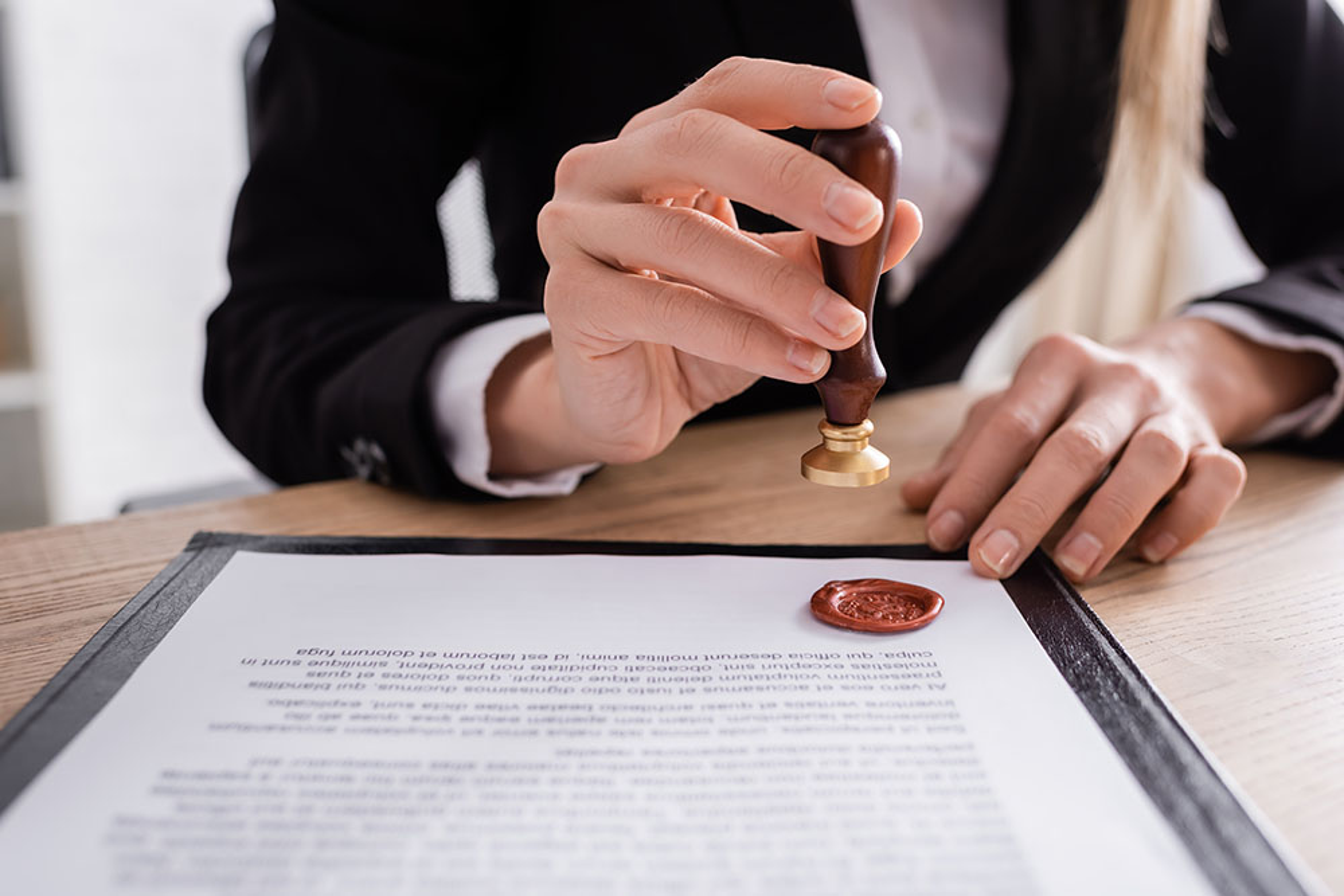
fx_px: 1307
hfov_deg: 54.4
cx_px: 672
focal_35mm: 35
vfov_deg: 37.9
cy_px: 448
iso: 100
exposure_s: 1/200
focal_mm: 35
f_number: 4
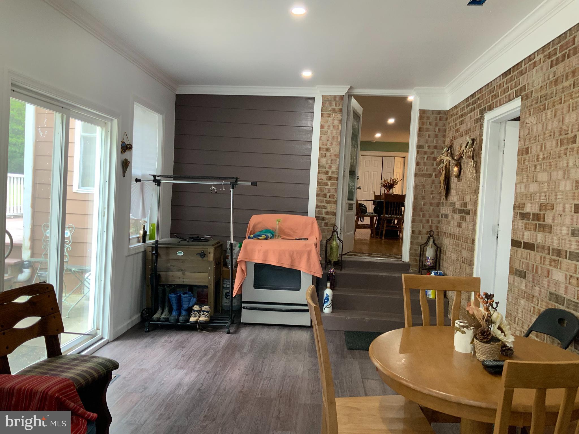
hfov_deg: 61.7
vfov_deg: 48.2
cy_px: 217
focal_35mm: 29
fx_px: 485
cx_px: 290
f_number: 1.8
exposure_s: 1/60
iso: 80
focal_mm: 3
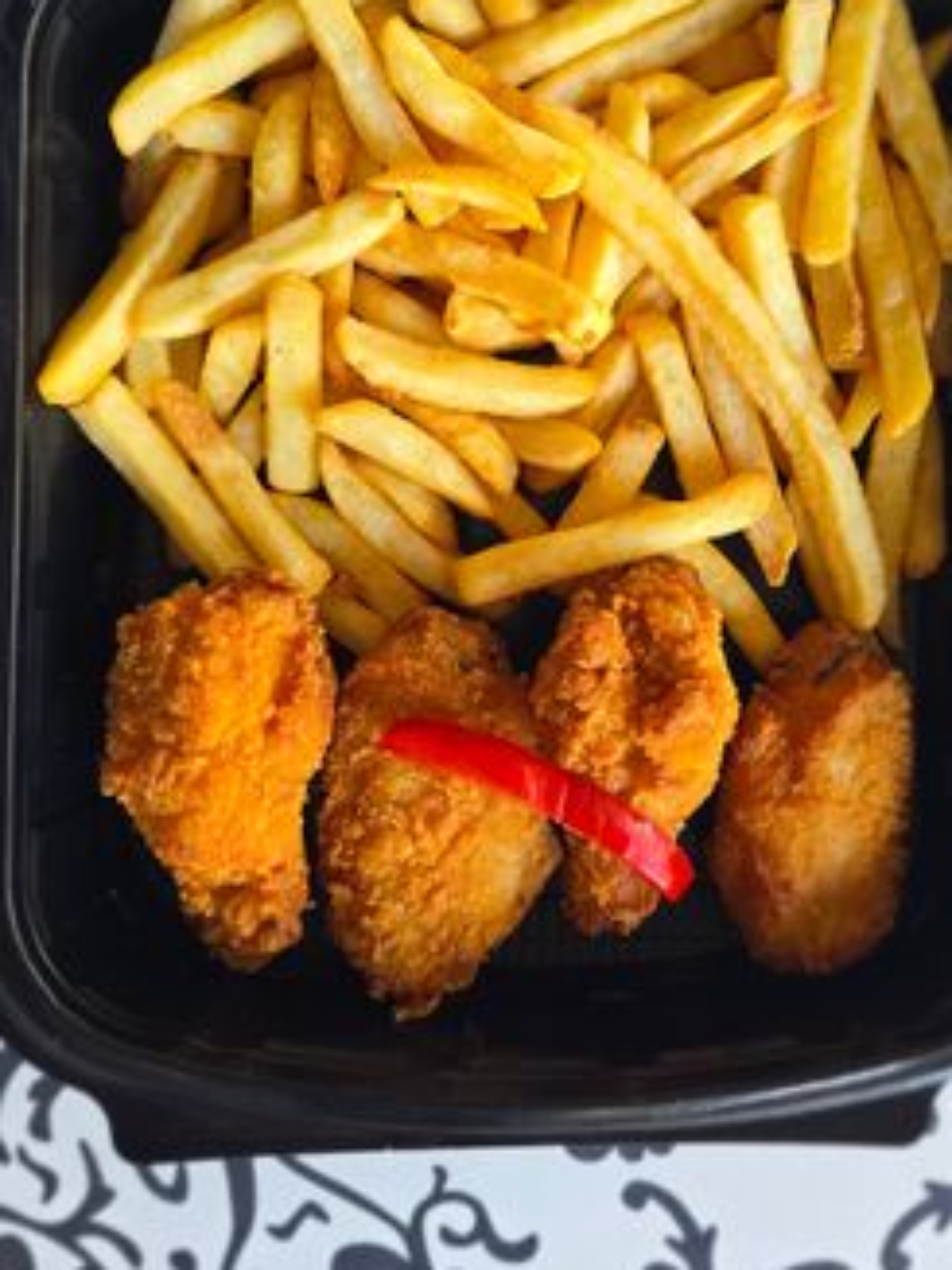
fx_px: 1101
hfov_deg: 46.7
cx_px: 521
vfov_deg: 59.5
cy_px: 507
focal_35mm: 30
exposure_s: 1/50
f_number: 1.7
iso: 100
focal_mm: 6.3
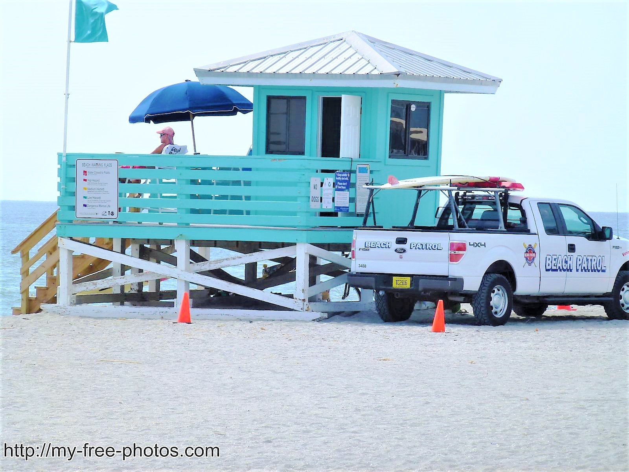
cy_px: 236
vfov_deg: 6.9
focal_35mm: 214
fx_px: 3889
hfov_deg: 9.2
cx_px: 314
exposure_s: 1/640
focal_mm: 38.3
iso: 100
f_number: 5.5
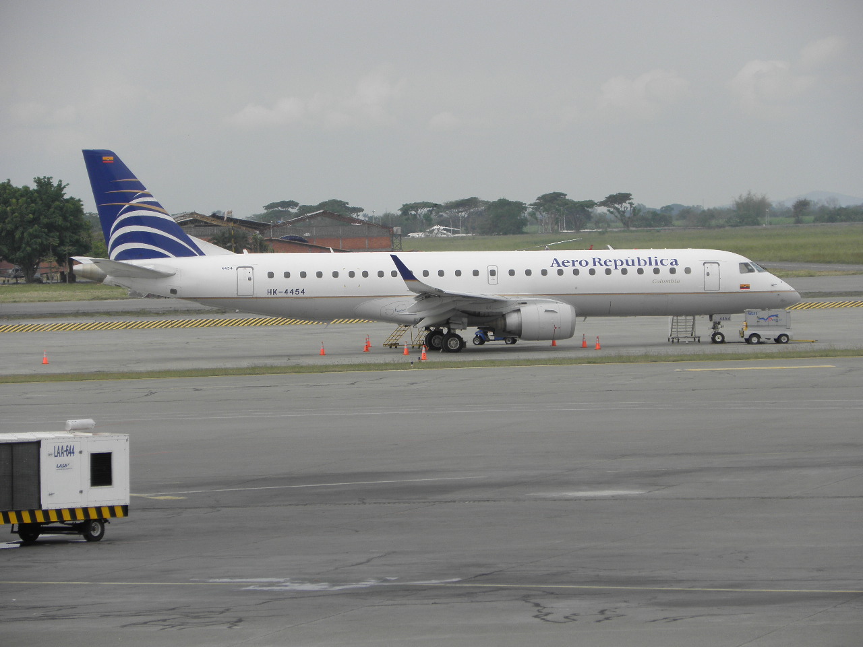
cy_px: 324
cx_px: 432
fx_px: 6407
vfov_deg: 5.8
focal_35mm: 257
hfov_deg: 7.7
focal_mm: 45.85
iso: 64
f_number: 4.5
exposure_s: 1/400
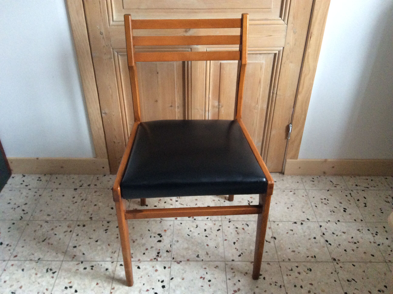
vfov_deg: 44.1
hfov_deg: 56.9
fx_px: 363
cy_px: 147
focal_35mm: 32
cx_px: 196
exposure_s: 1/25
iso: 250
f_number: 2.4
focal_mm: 3.3
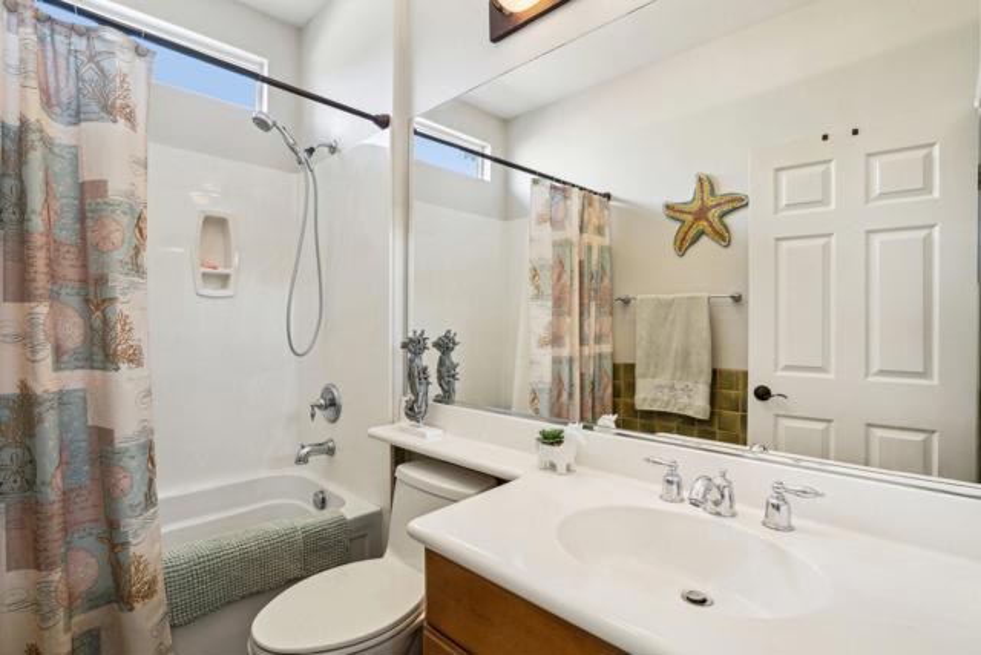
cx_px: 490
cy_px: 328
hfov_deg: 96.7
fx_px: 436
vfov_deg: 73.8
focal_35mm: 16
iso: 400
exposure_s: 1/13
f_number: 8
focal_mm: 16
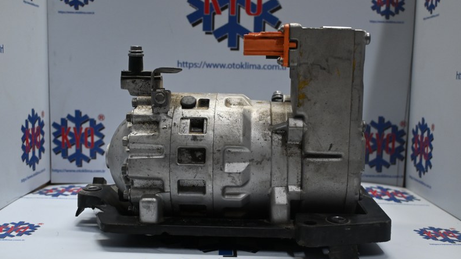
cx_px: 230
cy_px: 134
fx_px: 474
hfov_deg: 51.9
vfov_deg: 30.6
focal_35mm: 39
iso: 1000
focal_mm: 24.5
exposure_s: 1/125
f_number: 4.2
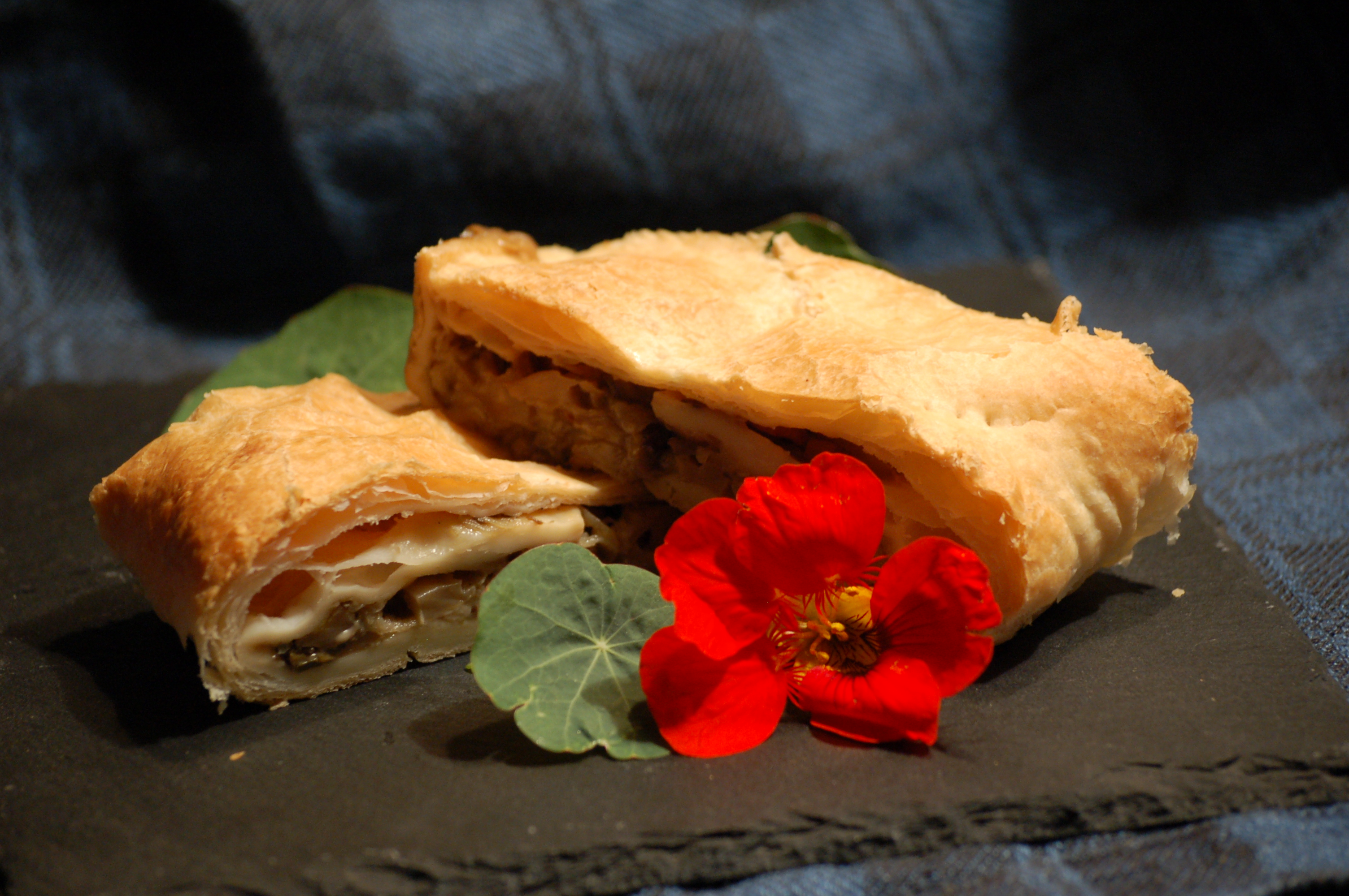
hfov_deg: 13.1
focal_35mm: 158
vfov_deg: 8.7
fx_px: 5897
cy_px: 448
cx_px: 674
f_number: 5
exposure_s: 1/13
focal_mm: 105
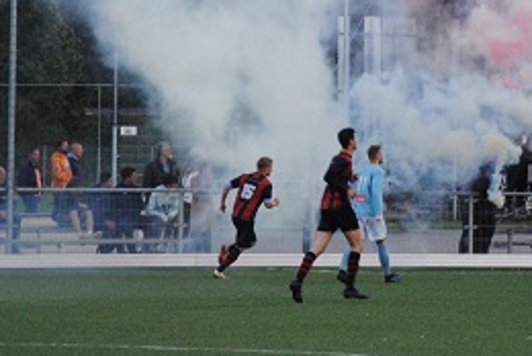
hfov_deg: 5.7
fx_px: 5373
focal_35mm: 363
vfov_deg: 3.8
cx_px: 438
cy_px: 50
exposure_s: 1/125
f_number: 5.6
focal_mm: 105
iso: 1000
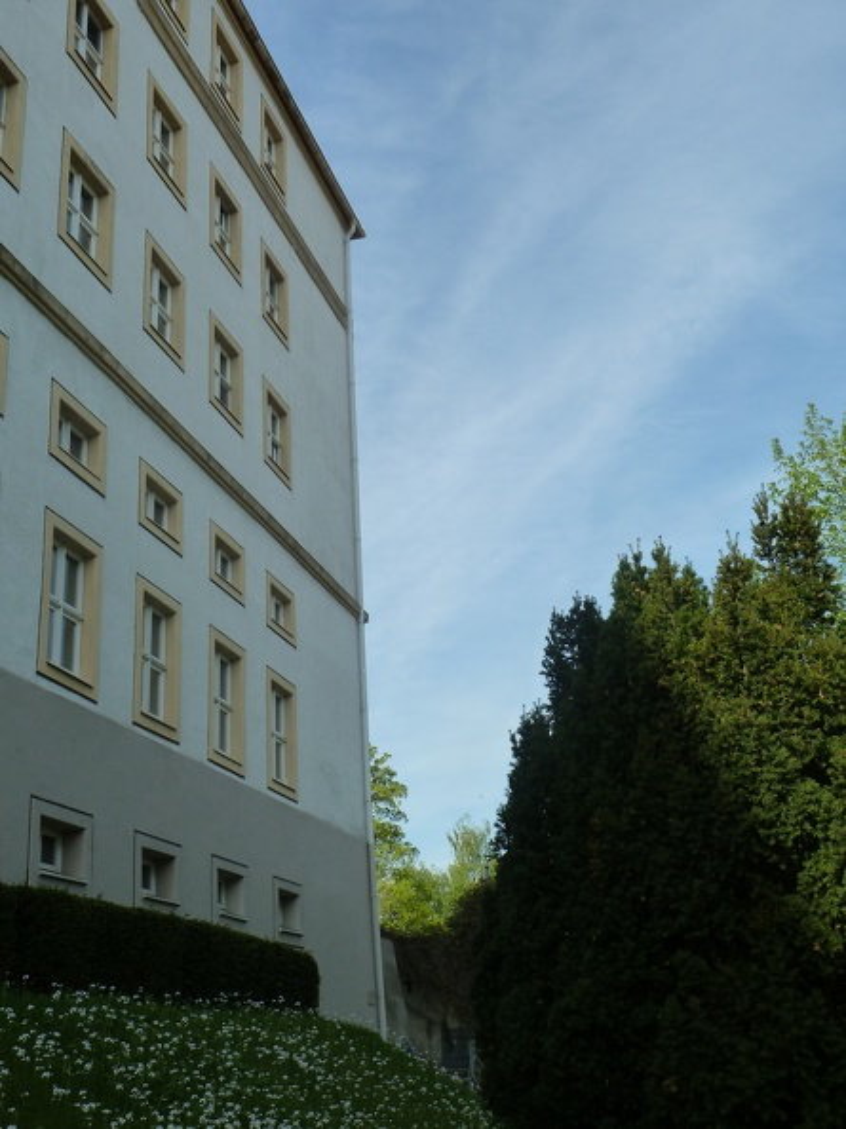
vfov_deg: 46.8
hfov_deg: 35.9
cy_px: 564
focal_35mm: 40
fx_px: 1304
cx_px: 423
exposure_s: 1/400
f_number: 4.5
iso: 125
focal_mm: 6.5
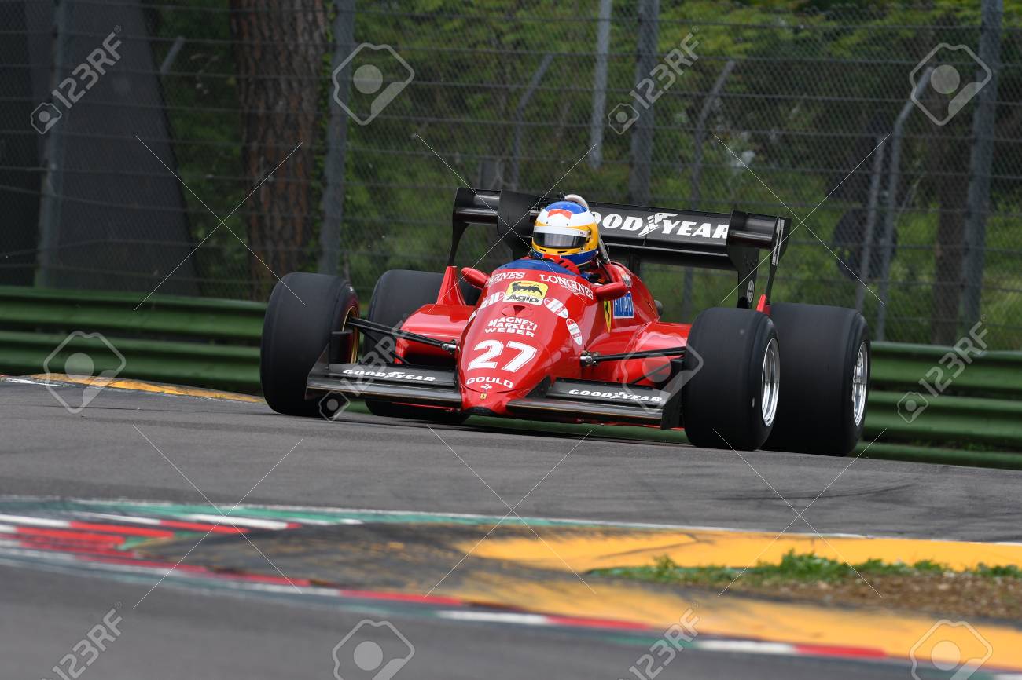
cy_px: 340
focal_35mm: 450
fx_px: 12771
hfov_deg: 4.6
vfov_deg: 3.1
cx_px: 511
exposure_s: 1/1000
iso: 320
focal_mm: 300
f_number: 6.3
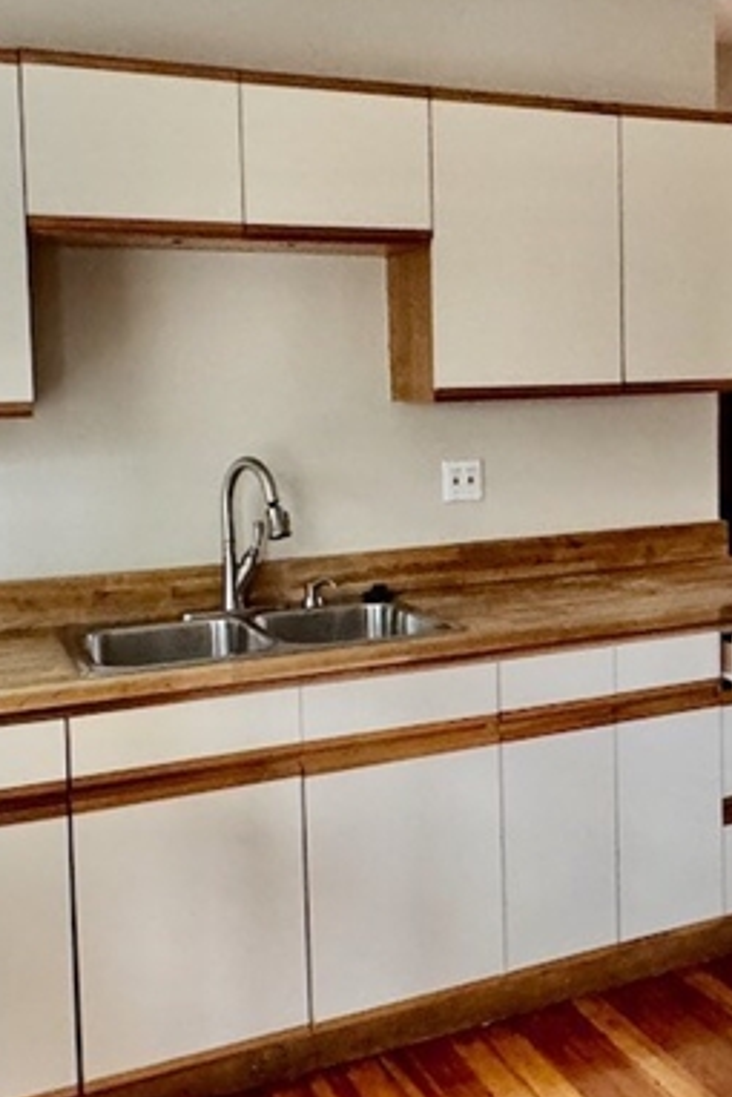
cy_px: 457
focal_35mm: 39
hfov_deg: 33.9
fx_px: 1188
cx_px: 485
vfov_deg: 49.3
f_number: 2.2
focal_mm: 2.22
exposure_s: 1/60
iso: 640
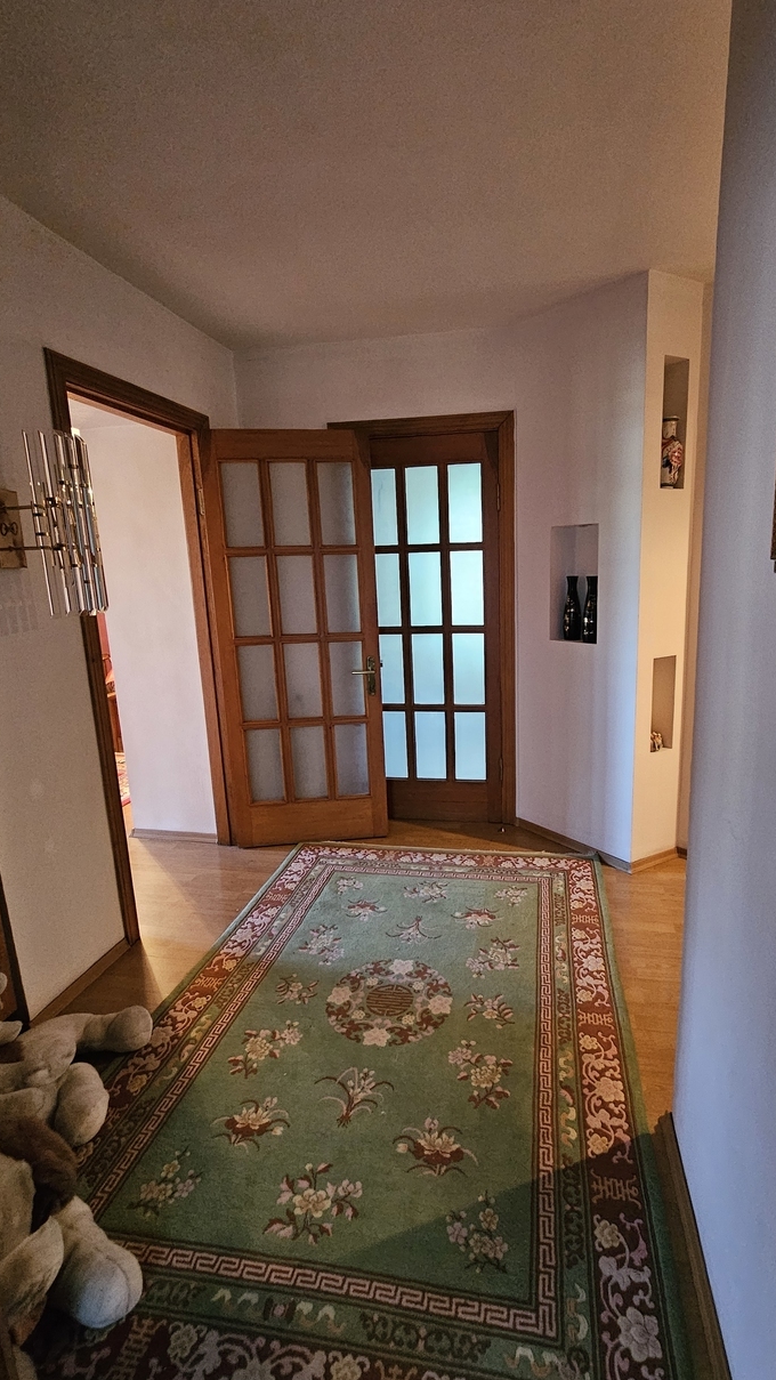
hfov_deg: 70.2
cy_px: 671
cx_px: 437
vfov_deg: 103.0
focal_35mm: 15
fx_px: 549
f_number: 2.2
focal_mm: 2.2
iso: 800
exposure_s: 1/25
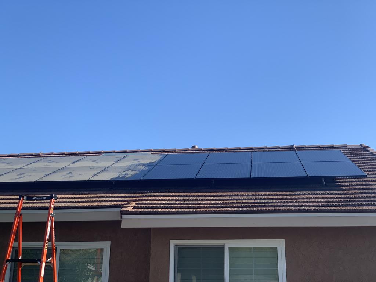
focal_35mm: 52
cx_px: 188
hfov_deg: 36.8
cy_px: 141
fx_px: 565
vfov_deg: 28.0
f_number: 2.4
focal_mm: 6
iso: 16
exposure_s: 1/695
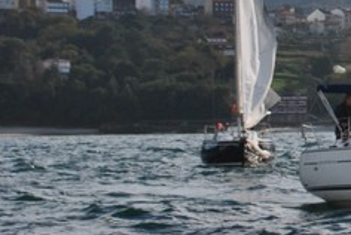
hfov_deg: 9.8
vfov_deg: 6.9
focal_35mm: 199
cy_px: -15
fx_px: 1942
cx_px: 643
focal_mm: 35
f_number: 9
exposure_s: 1/320
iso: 100
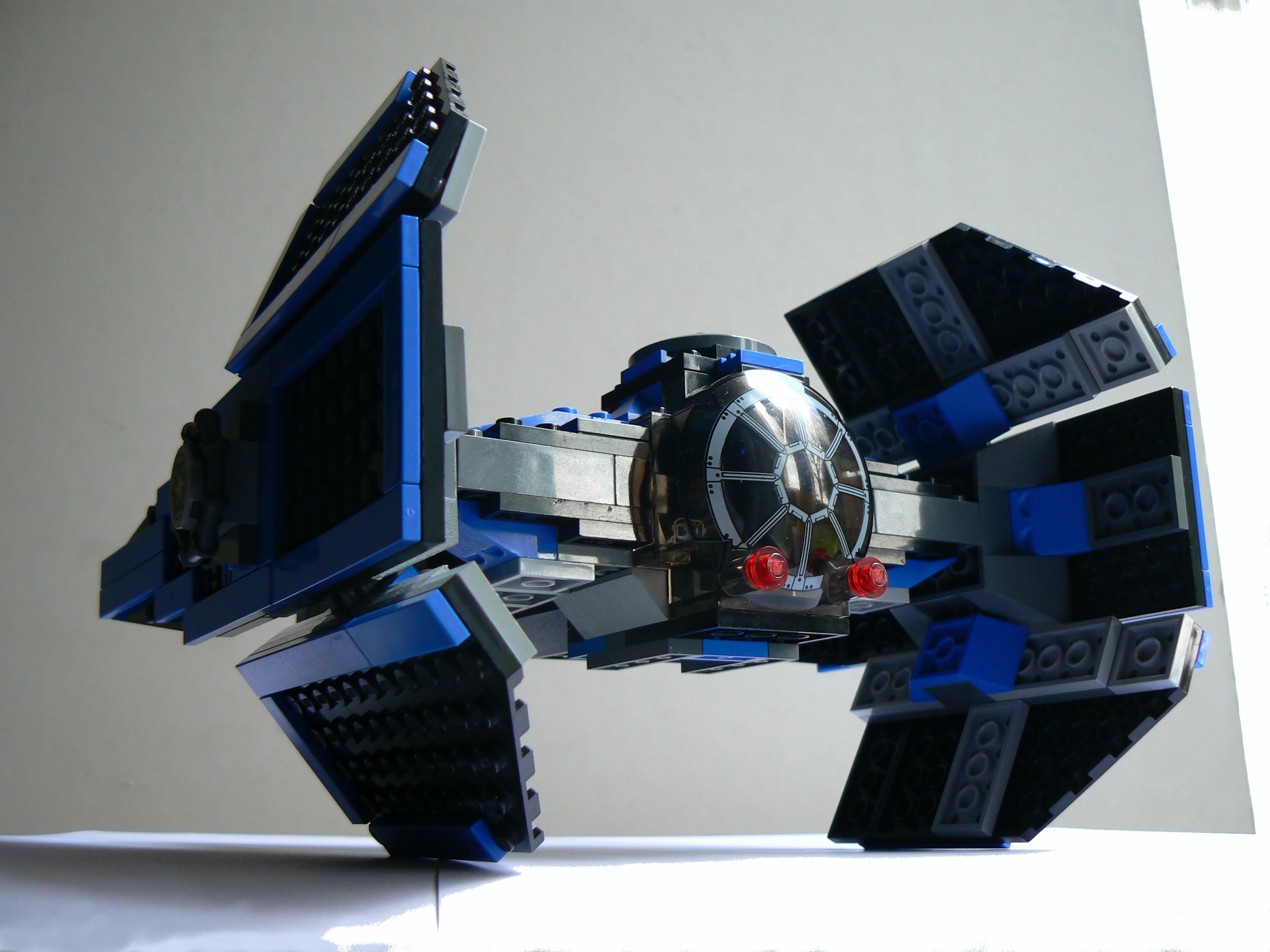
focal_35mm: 36
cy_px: 476
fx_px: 1321
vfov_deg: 39.7
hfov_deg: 51.4
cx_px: 635
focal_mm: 6
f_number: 2.8
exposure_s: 1/40
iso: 80
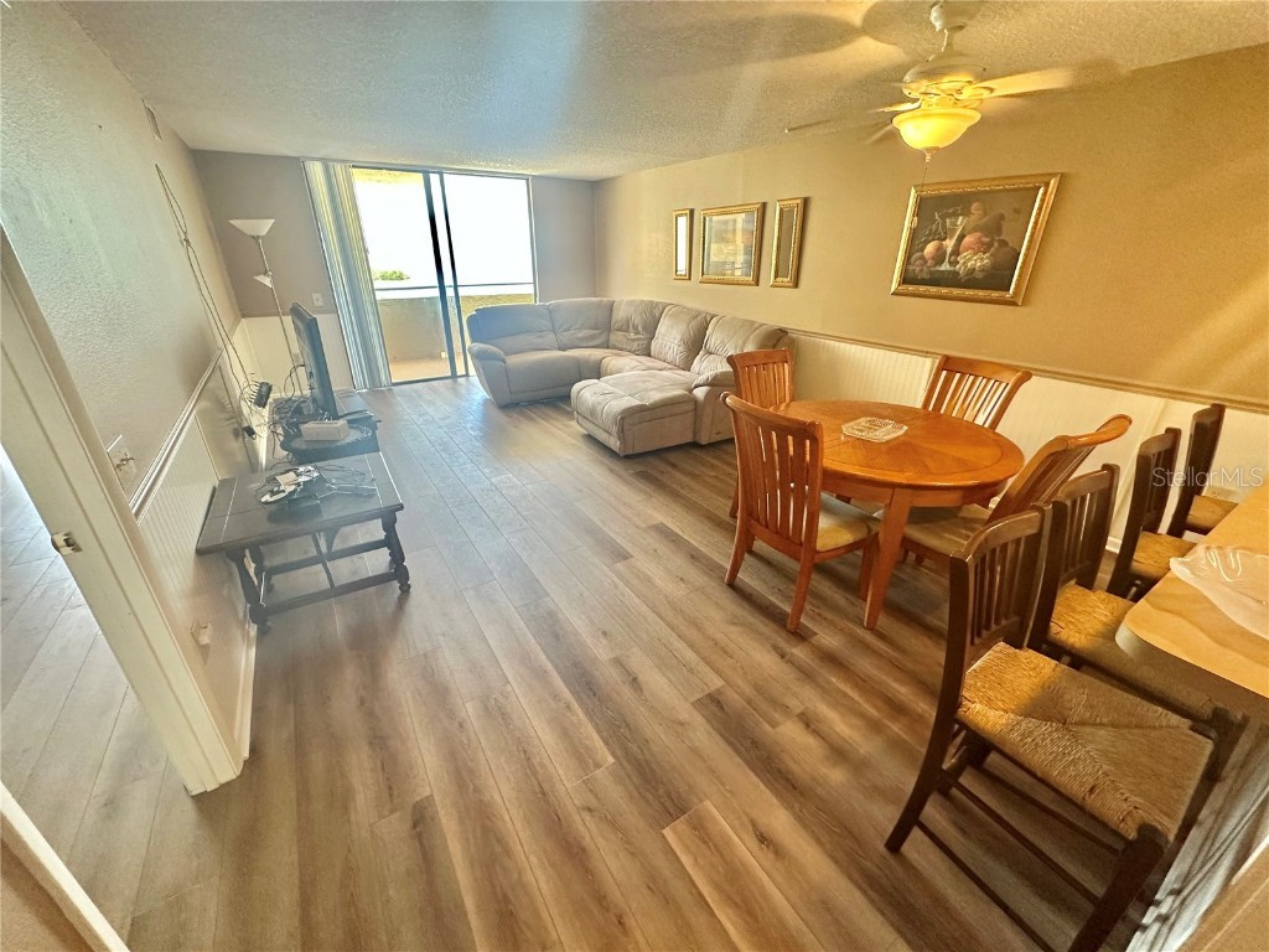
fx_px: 513
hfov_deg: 102.1
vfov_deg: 85.7
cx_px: 634
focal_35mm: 14
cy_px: 476
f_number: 2.2
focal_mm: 2.22
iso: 320
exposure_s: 1/120
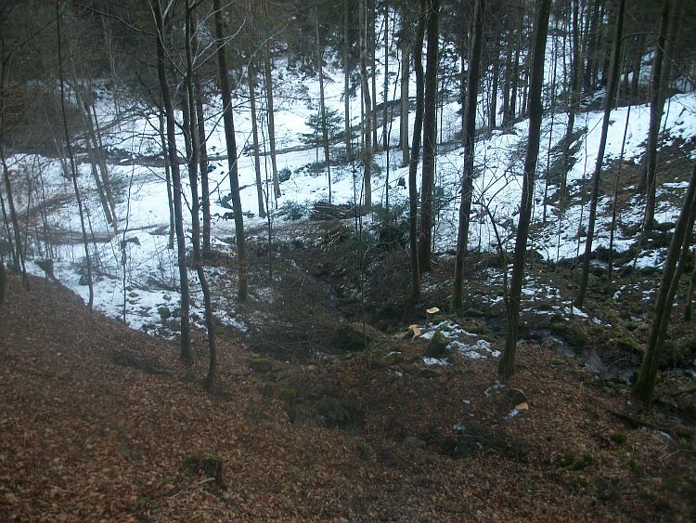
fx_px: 623
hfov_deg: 58.3
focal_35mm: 31
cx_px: 348
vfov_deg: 45.5
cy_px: 262
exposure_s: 1/40
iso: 98
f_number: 2.9
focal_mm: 5.7
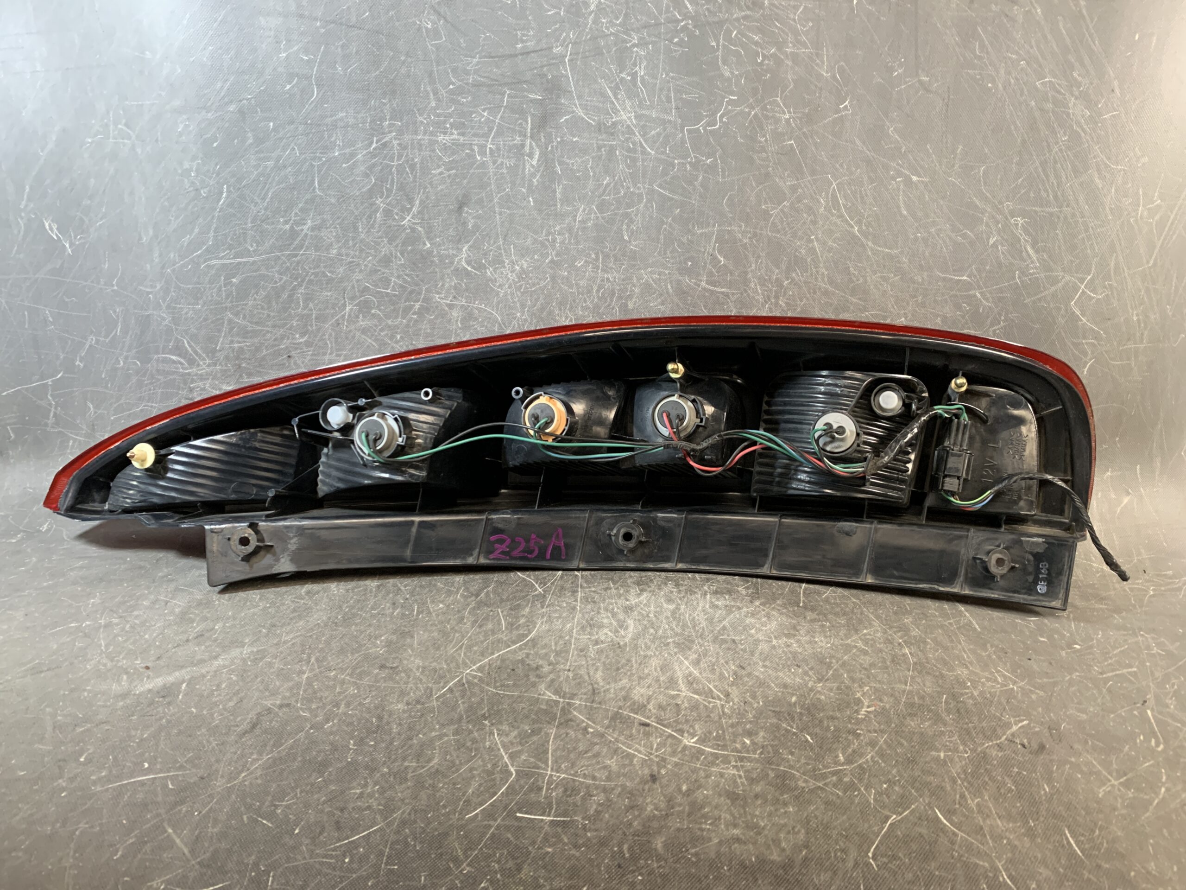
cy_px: 445
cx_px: 593
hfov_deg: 67.3
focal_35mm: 26
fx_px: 891
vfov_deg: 53.1
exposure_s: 1/33
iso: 250
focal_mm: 4.25
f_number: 1.8
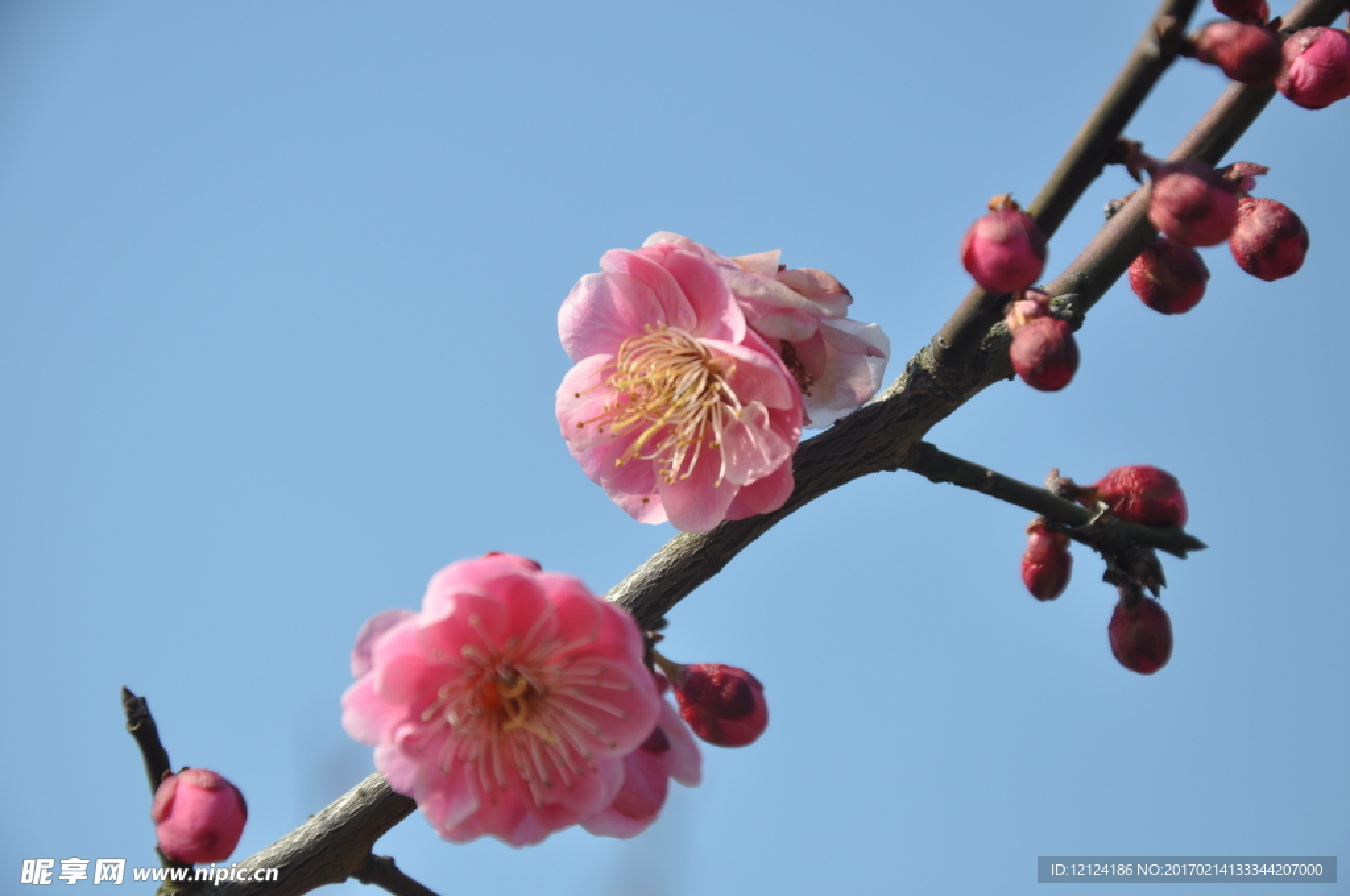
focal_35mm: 158
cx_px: 675
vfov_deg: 8.7
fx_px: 5899
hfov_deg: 13.1
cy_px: 448
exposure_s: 1/500
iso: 200
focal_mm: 105
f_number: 8
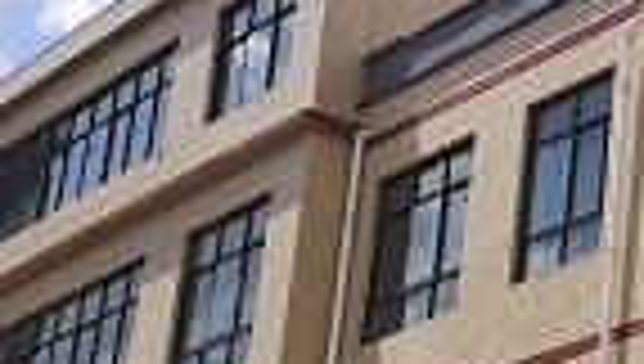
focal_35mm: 123
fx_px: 2104
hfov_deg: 16.0
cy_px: 324
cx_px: 955
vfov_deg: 9.9
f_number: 1.8
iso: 50
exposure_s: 1/2849
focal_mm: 5.58
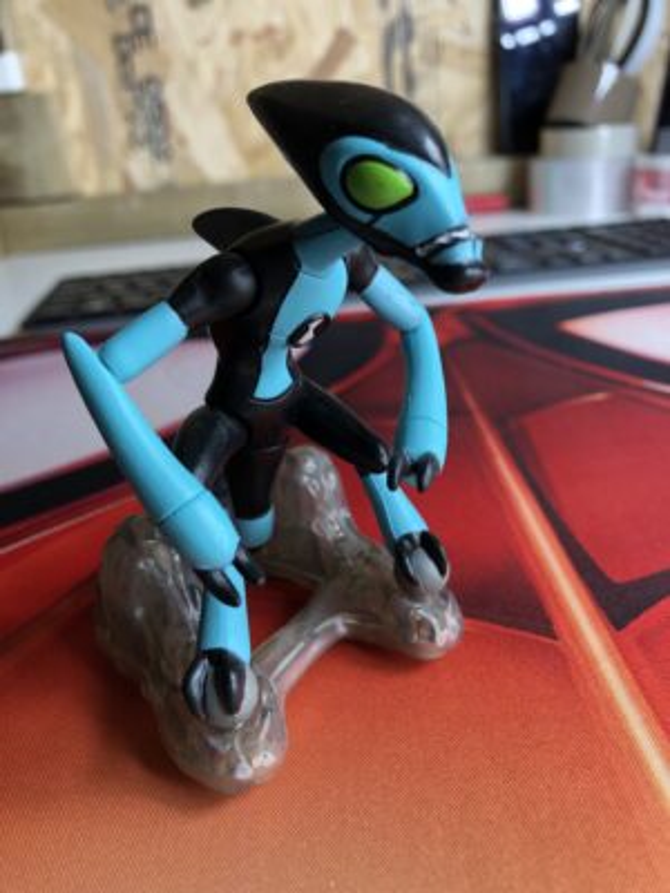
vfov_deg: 63.4
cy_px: 446
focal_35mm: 28
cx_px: 335
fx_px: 723
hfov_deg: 49.7
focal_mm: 3.99
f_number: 1.8
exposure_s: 1/120
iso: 32
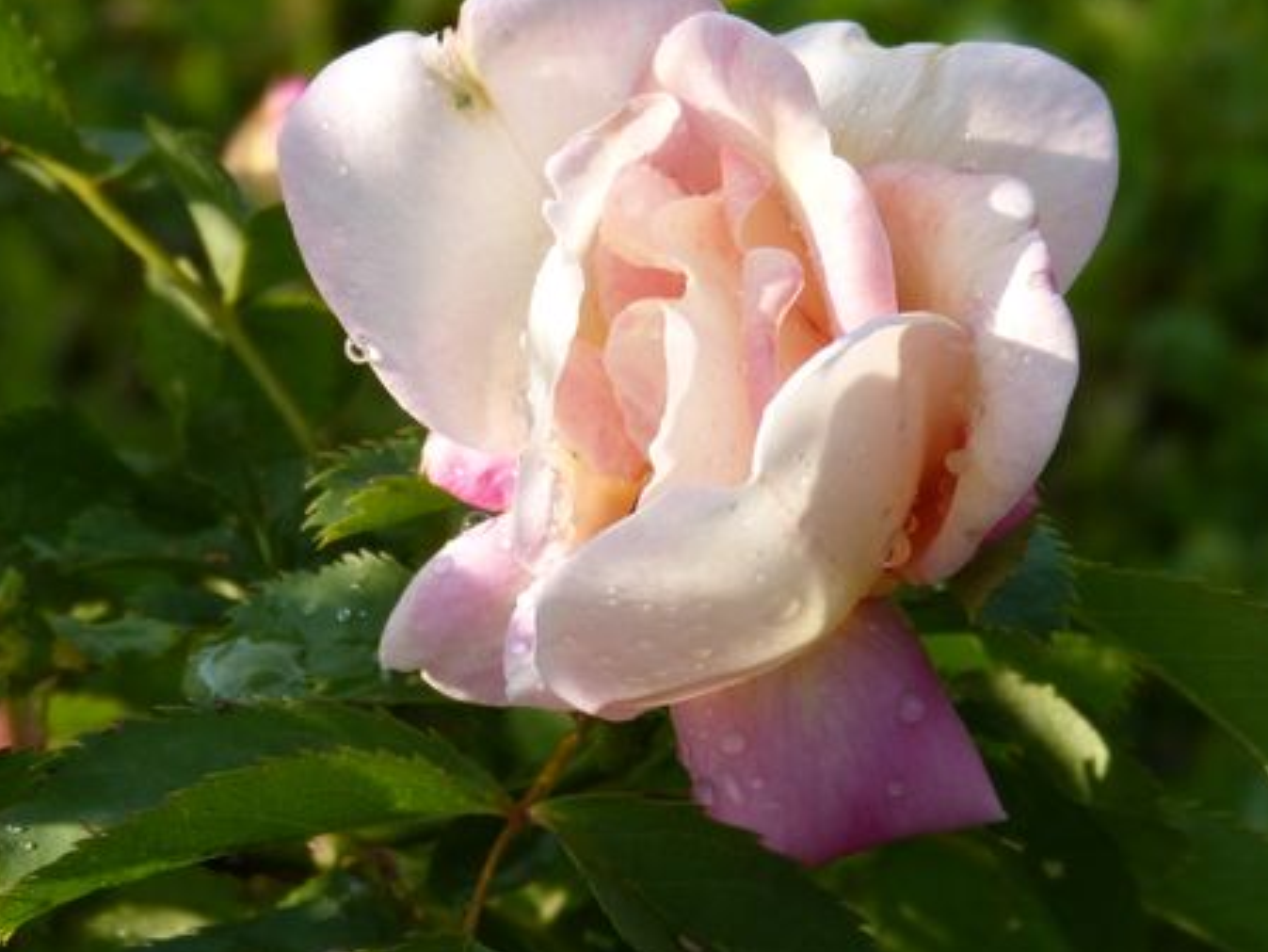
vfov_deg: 7.9
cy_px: 325
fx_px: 6852
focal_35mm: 187
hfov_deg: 10.6
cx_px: 757
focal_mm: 19
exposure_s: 1/400
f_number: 4
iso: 100
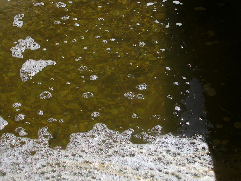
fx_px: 418
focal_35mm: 60
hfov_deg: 32.2
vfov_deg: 24.4
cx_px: 120
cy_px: 90
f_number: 3.4
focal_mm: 9.1
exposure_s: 1/1022
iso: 50
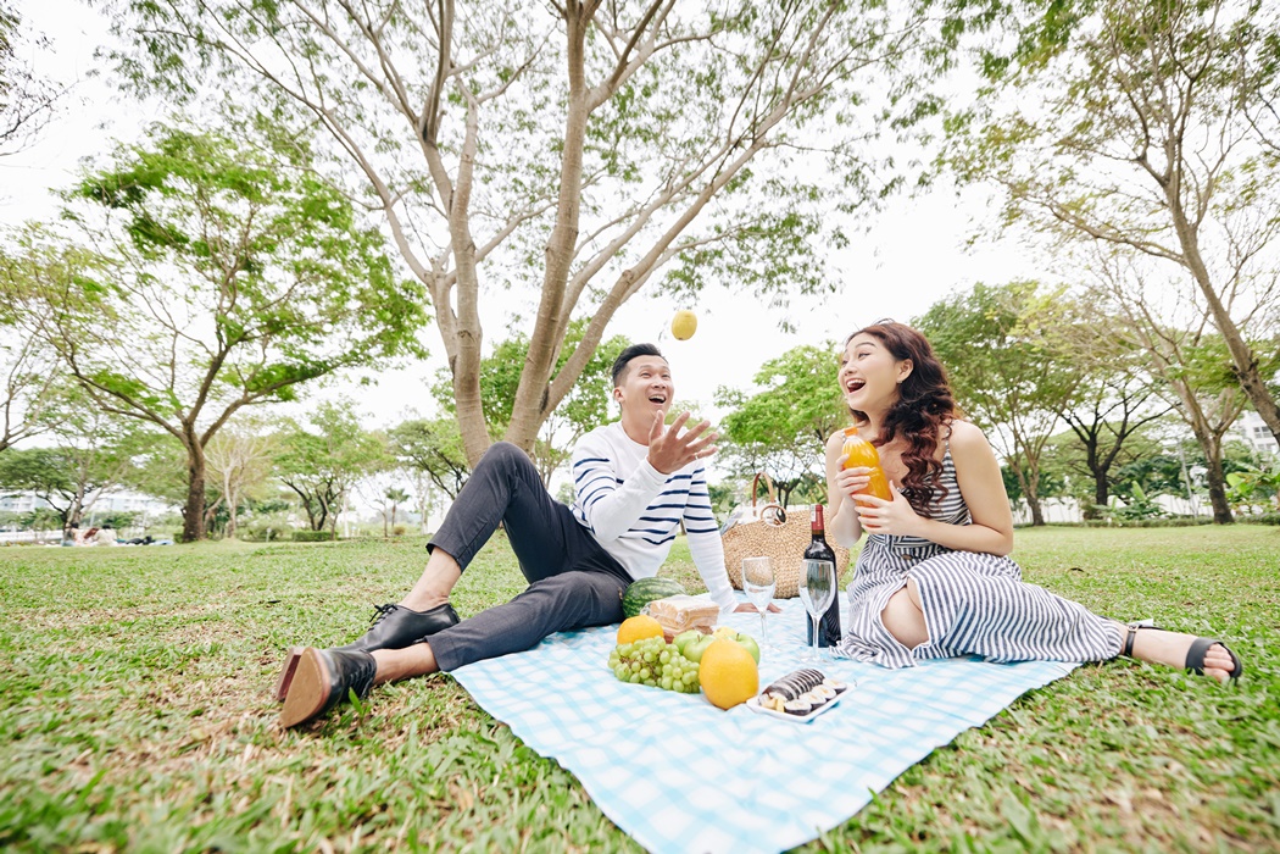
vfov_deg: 81.2
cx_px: 640
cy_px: 427
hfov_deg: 104.3
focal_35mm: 14
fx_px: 498
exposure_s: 1/1000
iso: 400
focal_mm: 14
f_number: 3.5
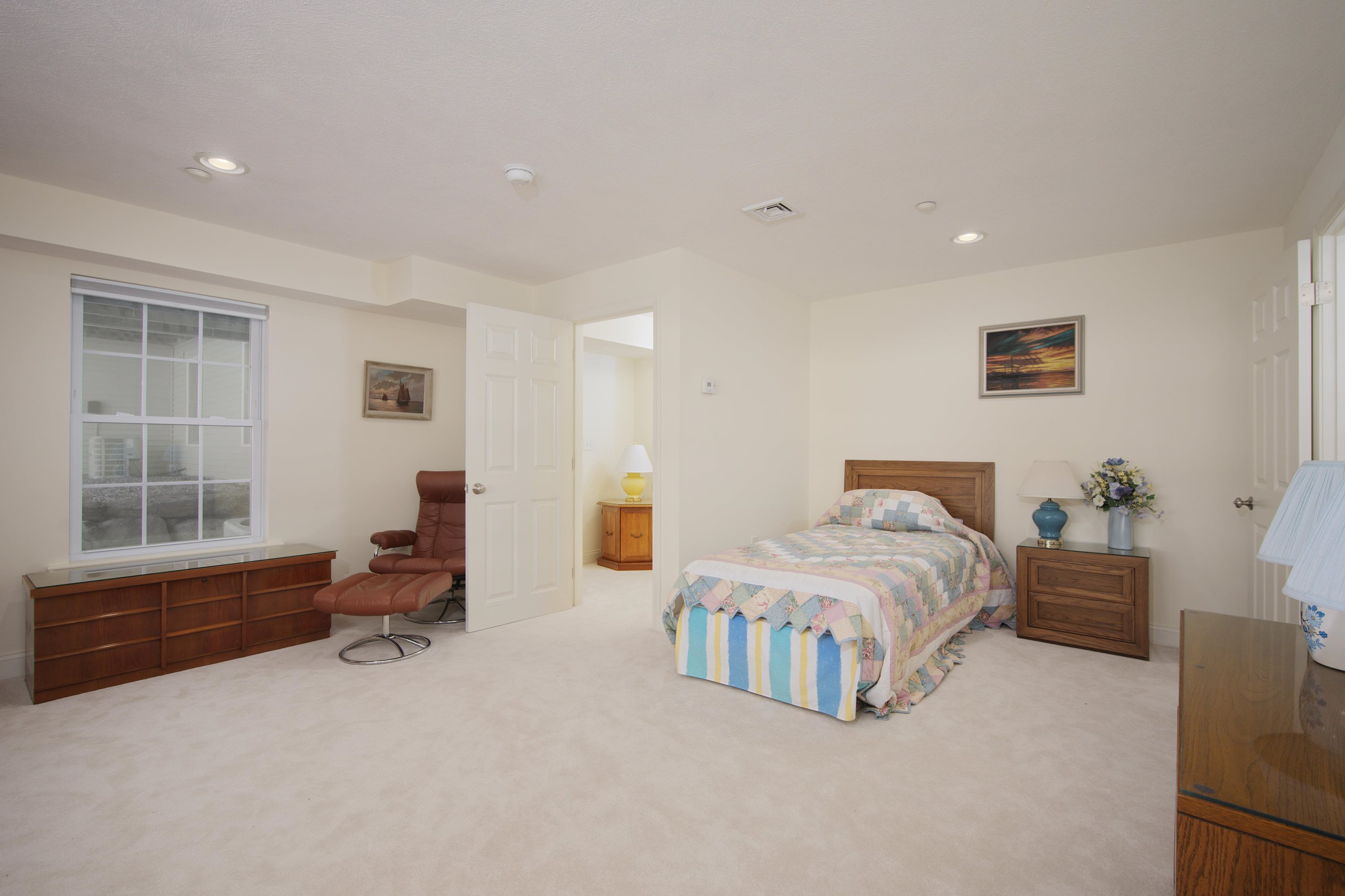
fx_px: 598
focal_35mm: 16
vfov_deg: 73.7
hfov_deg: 96.7
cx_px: 676
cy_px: 455
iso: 320
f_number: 7.1
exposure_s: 1/1.67
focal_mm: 15
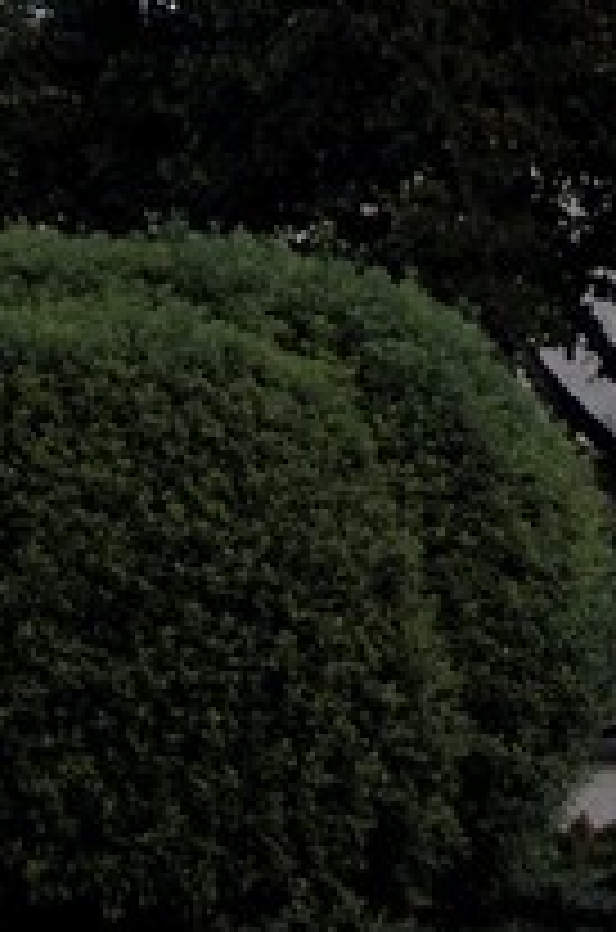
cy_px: -2625
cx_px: -1542
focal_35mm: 325
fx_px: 8383
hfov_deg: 4.0
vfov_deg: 5.6
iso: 100
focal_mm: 28
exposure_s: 1/750
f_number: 2.8
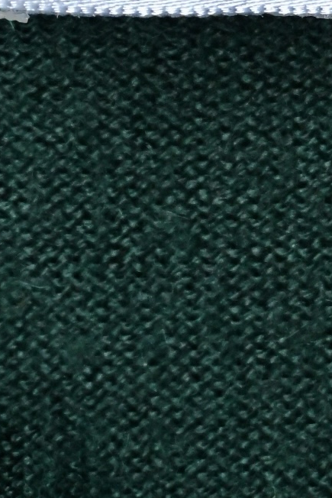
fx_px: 1166
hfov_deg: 15.9
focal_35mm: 84
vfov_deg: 21.6
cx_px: 323
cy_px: -157
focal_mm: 21
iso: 1000
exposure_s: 1/60
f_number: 4
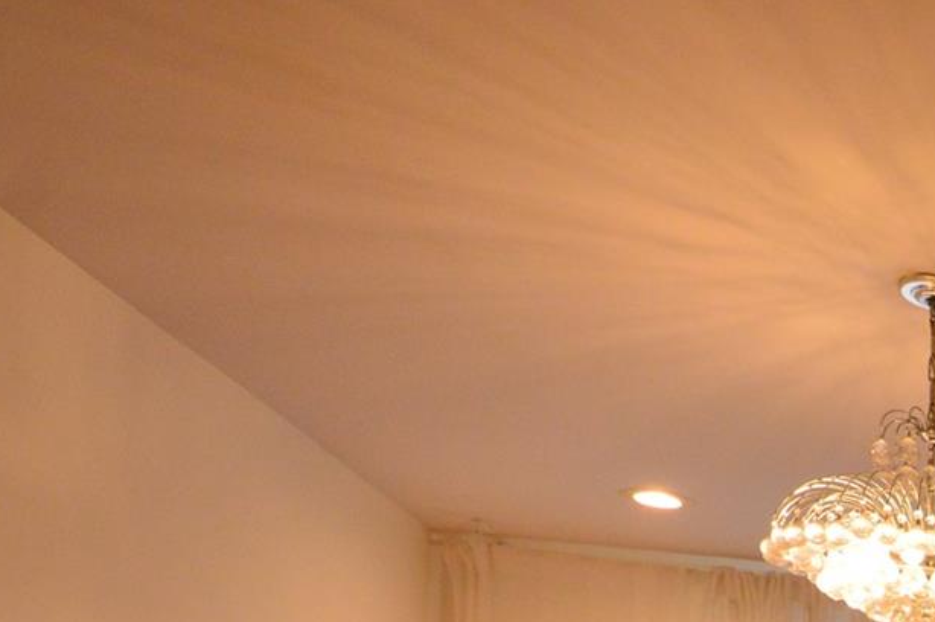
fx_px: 1297
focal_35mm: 50
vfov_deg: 21.6
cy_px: 986
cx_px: 1421
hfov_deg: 27.1
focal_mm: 10
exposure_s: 1/60
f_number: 8
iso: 800
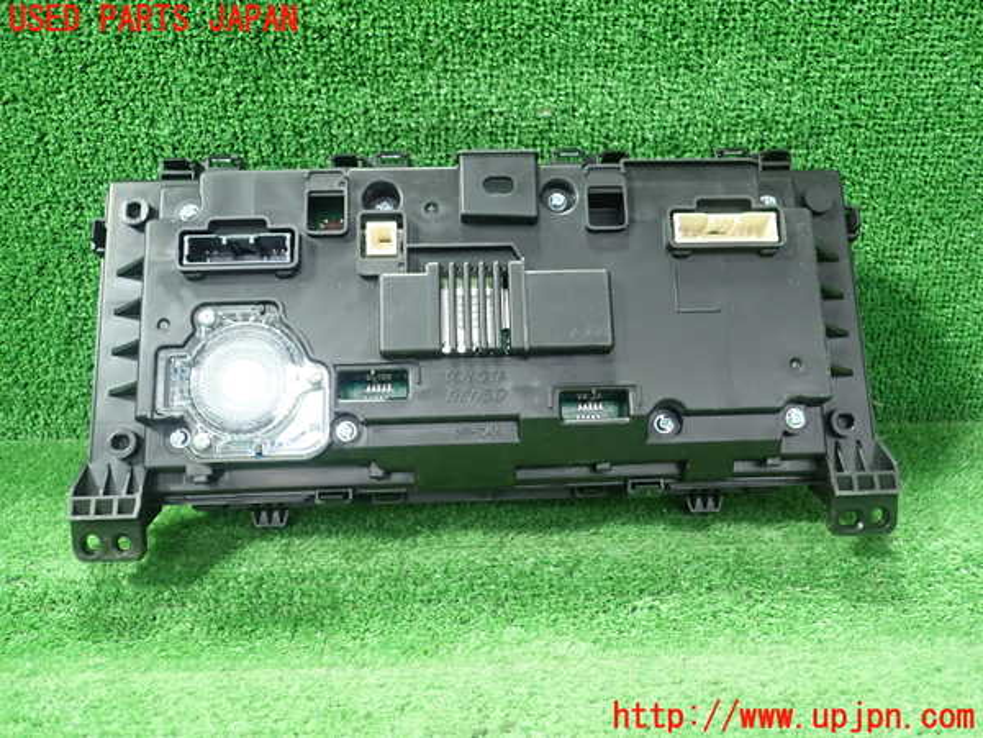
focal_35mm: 30
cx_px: 492
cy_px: 369
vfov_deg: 46.8
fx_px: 852
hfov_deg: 60.0
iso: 800
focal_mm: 5.5
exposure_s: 1/80
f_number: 2.3
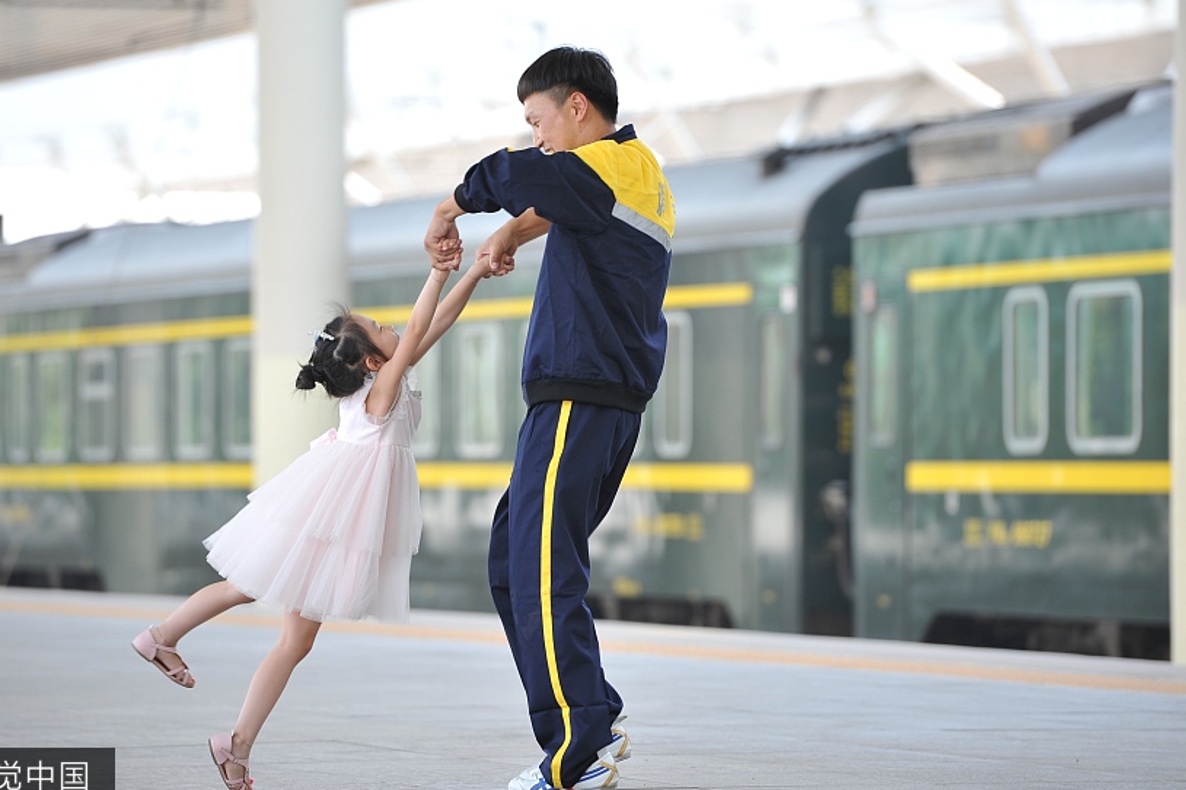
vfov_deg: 6.2
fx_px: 7277
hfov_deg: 9.3
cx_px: 548
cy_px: 369
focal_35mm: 221
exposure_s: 1/200
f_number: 4
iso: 200
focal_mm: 200
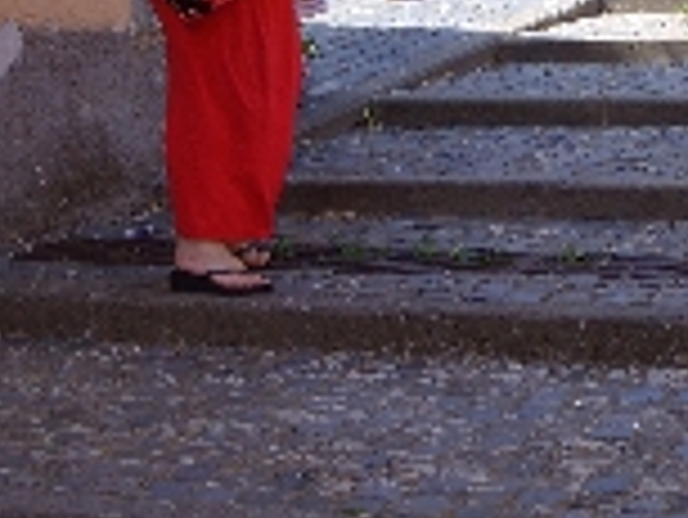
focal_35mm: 112
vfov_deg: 13.1
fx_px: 2228
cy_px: 0
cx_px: 630
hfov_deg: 17.3
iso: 50
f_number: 4
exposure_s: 1/284
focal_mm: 7.8
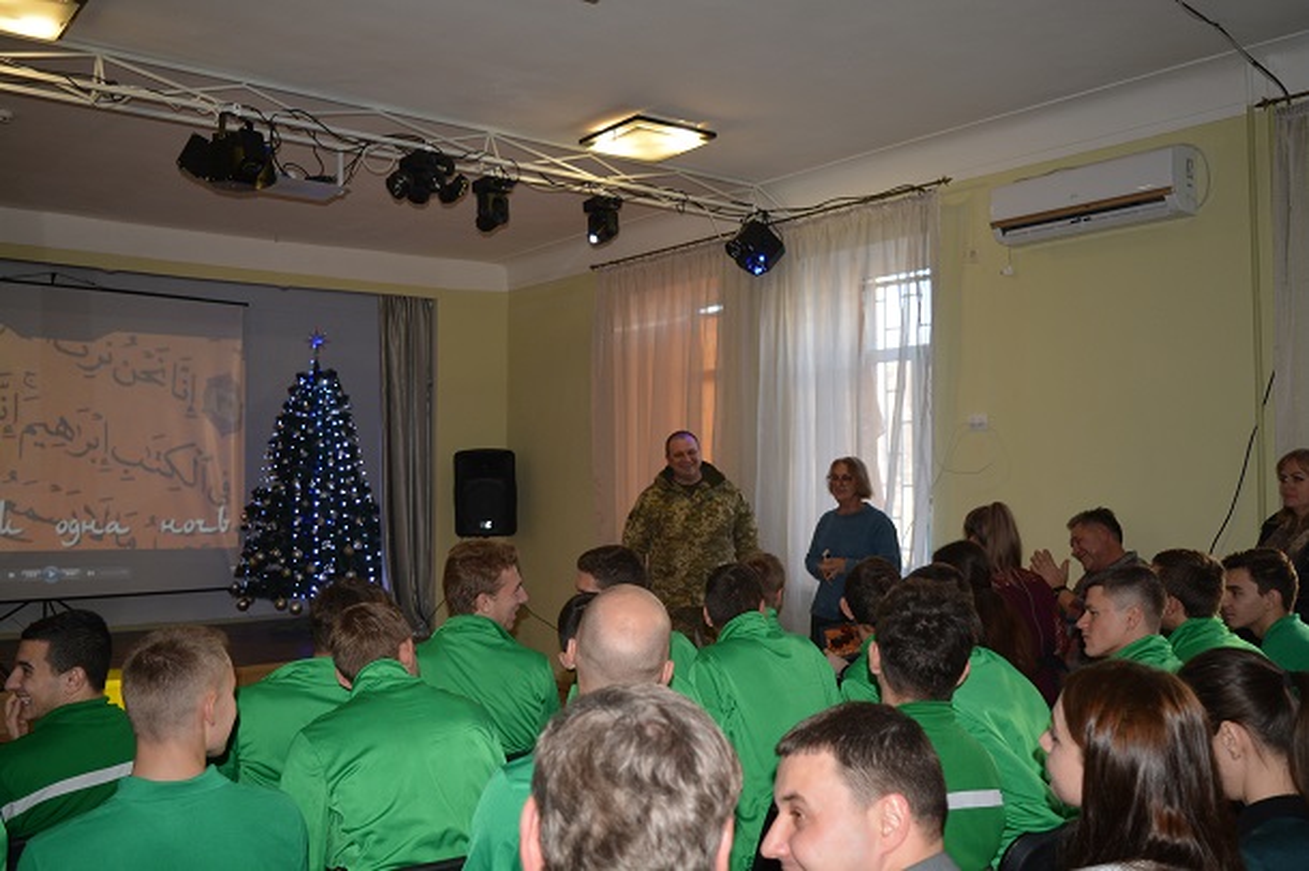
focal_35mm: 33
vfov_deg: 39.9
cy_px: 436
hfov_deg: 57.2
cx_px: 654
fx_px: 1199
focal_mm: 22
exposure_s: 1/80
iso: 400
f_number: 3.8
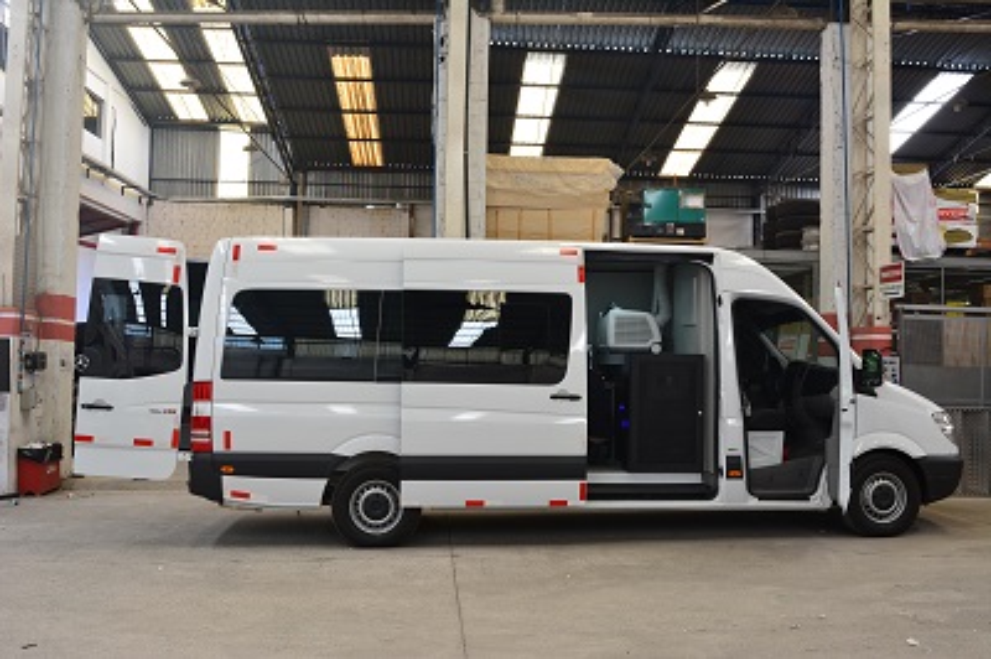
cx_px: 496
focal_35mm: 36
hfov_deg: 53.2
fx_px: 990
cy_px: 330
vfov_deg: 36.8
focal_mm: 24
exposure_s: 1/40
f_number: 9
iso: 400
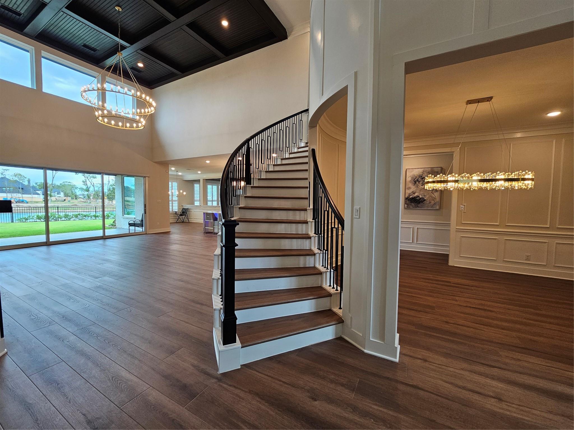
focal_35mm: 13
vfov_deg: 89.9
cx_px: 287
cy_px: 215
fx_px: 216
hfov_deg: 106.2
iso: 64
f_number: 2.2
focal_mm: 2.2
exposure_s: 1/60
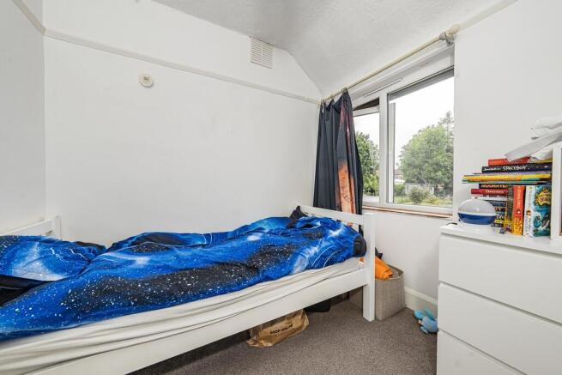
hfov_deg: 112.6
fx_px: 187
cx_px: 281
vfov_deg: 90.0
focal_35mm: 12
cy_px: 188
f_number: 9
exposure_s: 1/25
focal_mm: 12
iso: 320
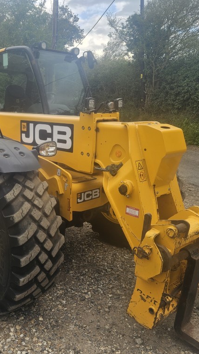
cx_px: 52
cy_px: 179
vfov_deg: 58.0
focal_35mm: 34
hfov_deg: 34.0
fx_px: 319
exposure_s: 1/273
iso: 25
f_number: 1.8
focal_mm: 5.4
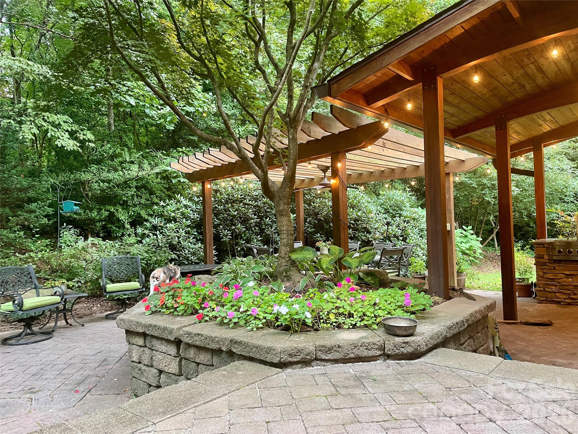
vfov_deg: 53.1
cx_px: 289
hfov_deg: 67.3
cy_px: 217
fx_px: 434
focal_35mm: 26
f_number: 1.6
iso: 320
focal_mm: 4.2
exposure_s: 1/60
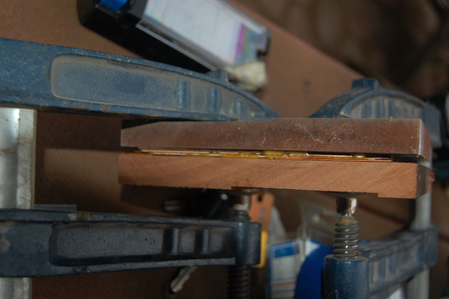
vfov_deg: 29.8
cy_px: 150
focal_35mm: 45
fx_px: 561
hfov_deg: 43.6
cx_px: 224
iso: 400
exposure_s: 1/60
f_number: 4.2
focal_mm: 30
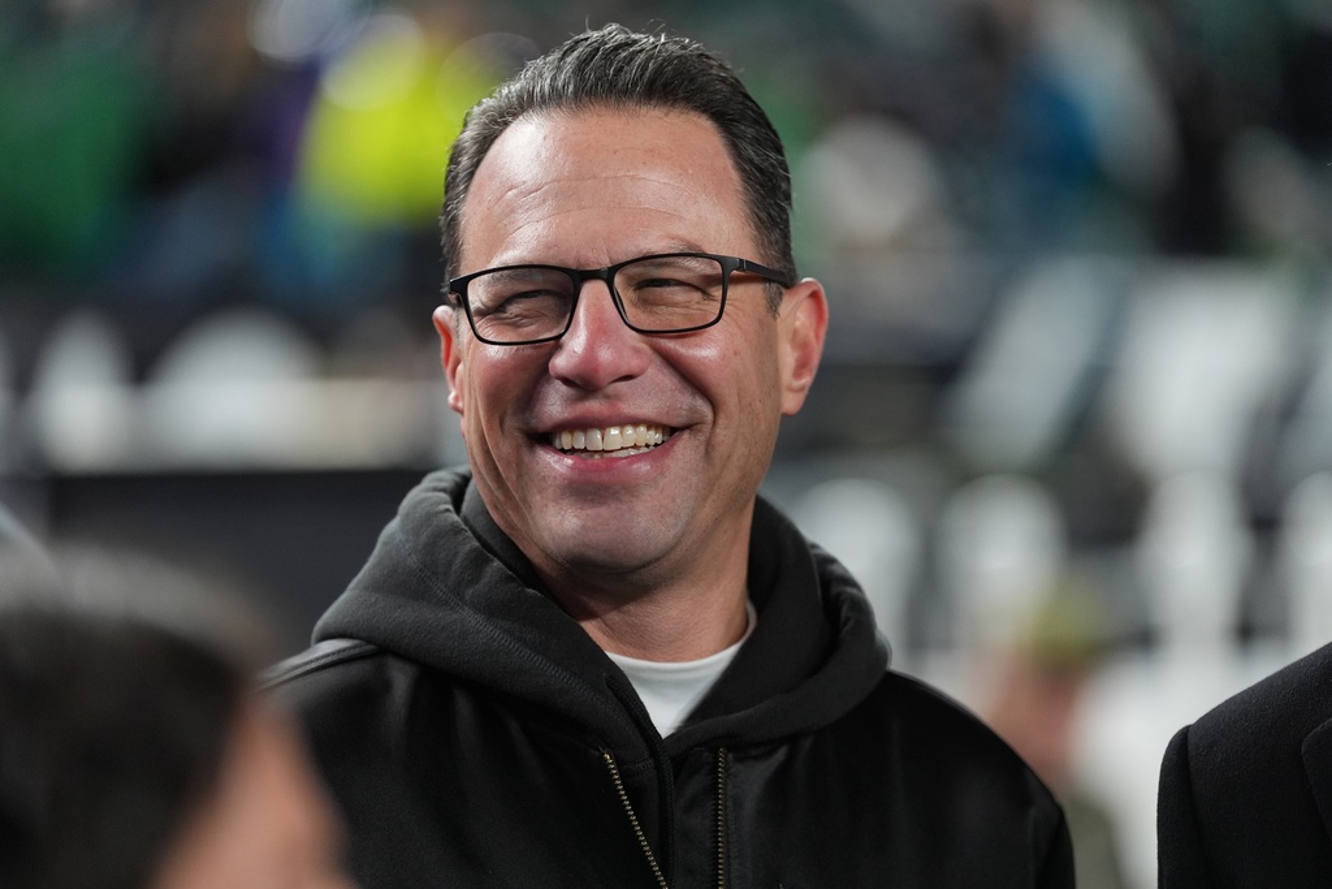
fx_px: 6512
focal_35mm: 176
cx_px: 666
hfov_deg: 11.7
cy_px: 444
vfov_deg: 7.8
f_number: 2.8
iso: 2000
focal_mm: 176
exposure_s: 1/2000
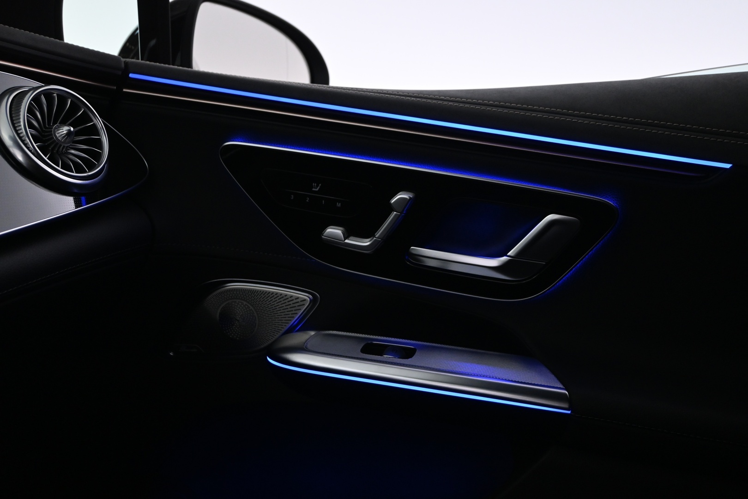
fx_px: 701
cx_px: 374
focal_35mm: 34
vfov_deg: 39.1
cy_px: 250
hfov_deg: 56.1
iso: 1600
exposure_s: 1/30
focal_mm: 22.5
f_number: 4
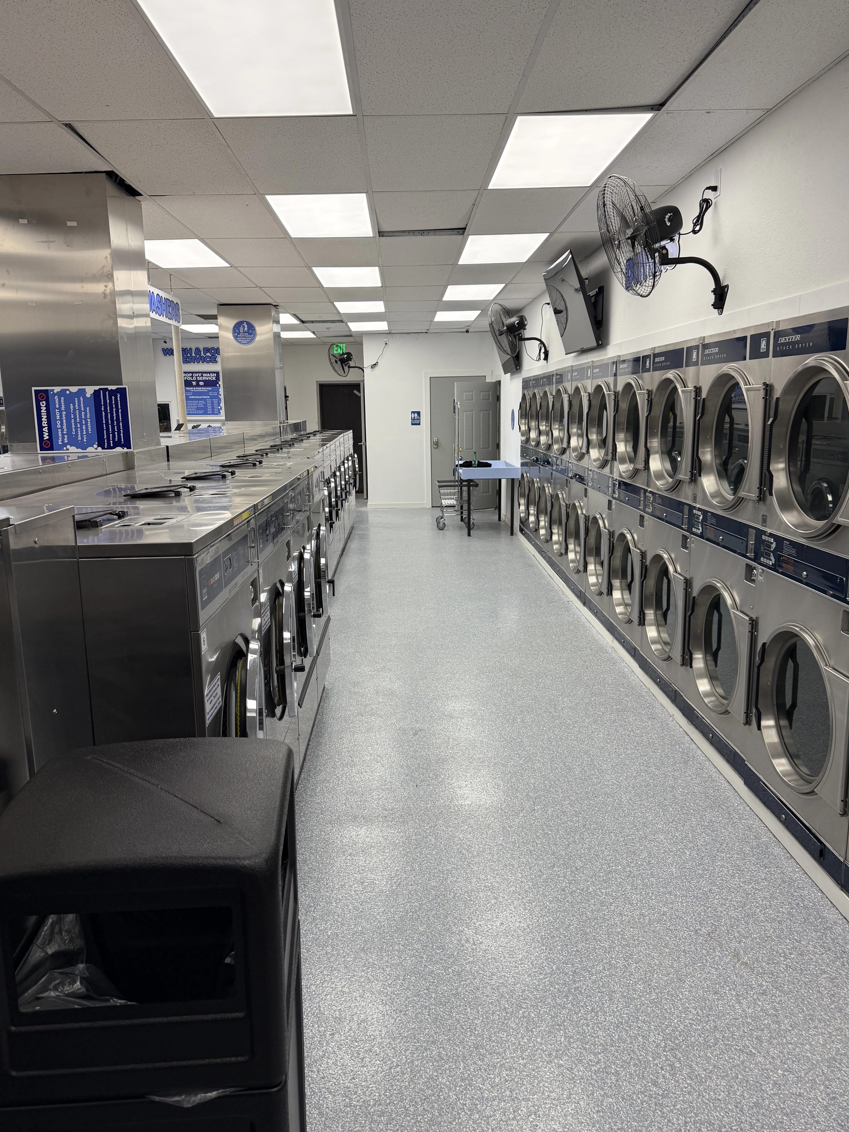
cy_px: 561
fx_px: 818
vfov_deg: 69.4
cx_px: 411
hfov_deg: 54.9
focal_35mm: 25
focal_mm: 6.76
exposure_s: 1/230
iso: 125
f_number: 1.78
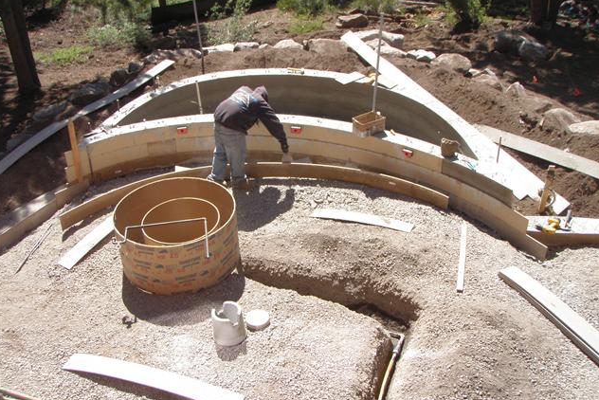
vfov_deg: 33.4
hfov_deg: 48.4
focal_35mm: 40
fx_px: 666
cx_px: 299
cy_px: 205
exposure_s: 1/640
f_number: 3.5
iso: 80
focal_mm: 6.7
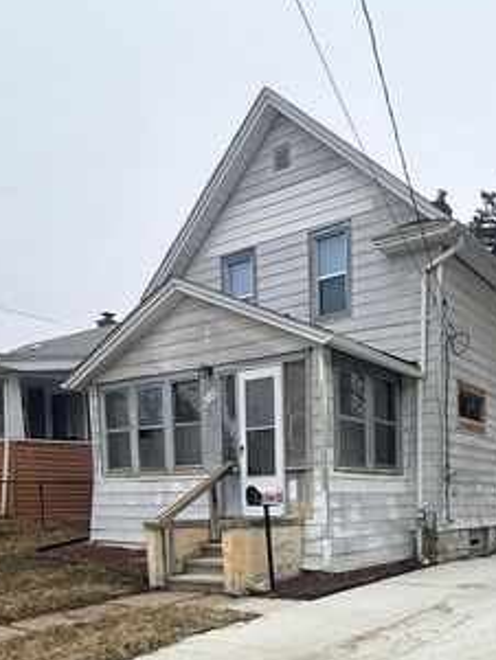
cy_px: 567
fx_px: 592
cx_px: 408
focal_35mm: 31
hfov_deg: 43.0
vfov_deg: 52.7
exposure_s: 1/549
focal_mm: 2.22
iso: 50
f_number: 2.2
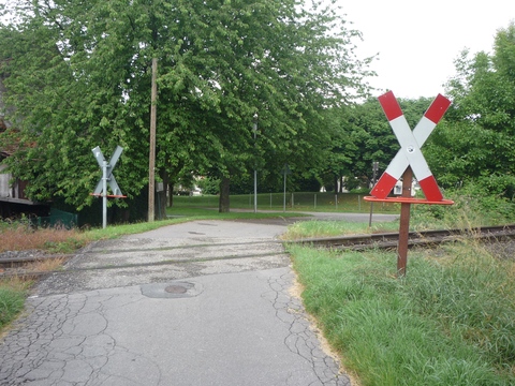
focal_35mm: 35
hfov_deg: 52.6
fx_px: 521
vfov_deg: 40.7
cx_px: 258
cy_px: 193
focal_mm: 5.2
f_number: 4
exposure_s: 1/160
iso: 100
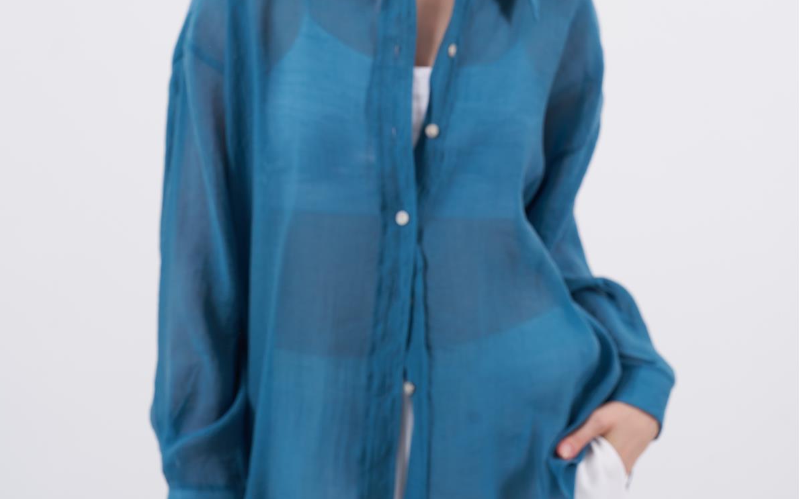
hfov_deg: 19.3
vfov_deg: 12.1
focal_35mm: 108
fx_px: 2352
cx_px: 397
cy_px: 105
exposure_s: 1/160
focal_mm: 70
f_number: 8
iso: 160
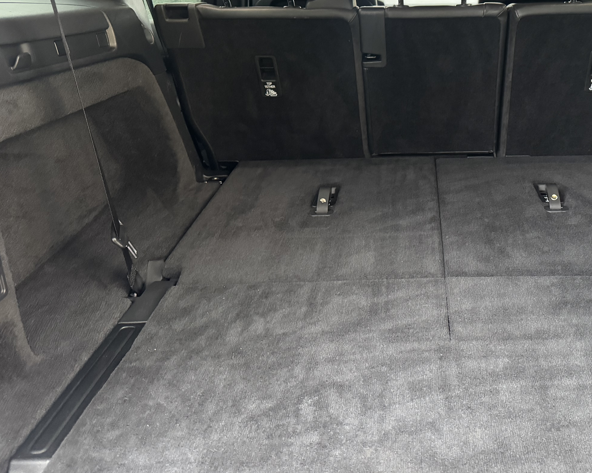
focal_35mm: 34
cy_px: 173
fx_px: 596
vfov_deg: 43.0
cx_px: 427
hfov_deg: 51.1
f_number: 1.78
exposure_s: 1/36
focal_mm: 6.76
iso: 1000
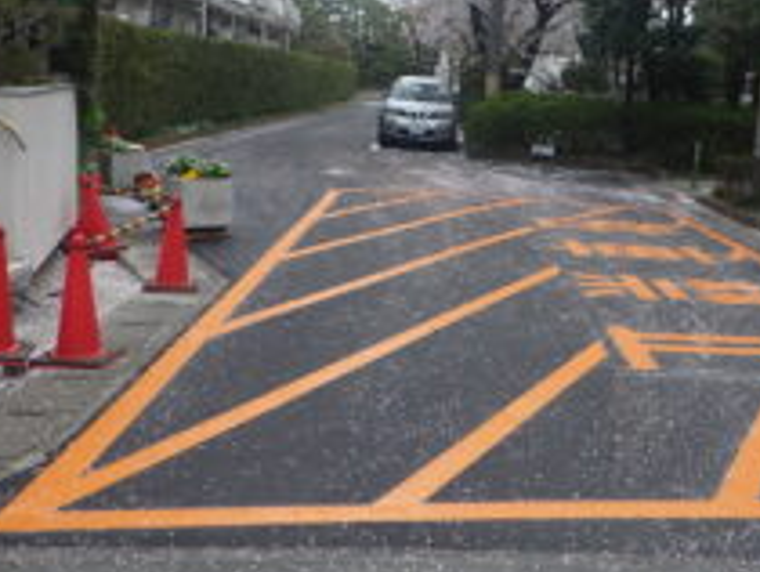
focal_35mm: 48
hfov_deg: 38.3
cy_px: 185
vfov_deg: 30.1
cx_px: 594
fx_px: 1055
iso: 125
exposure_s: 1/100
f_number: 3.5
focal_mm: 5
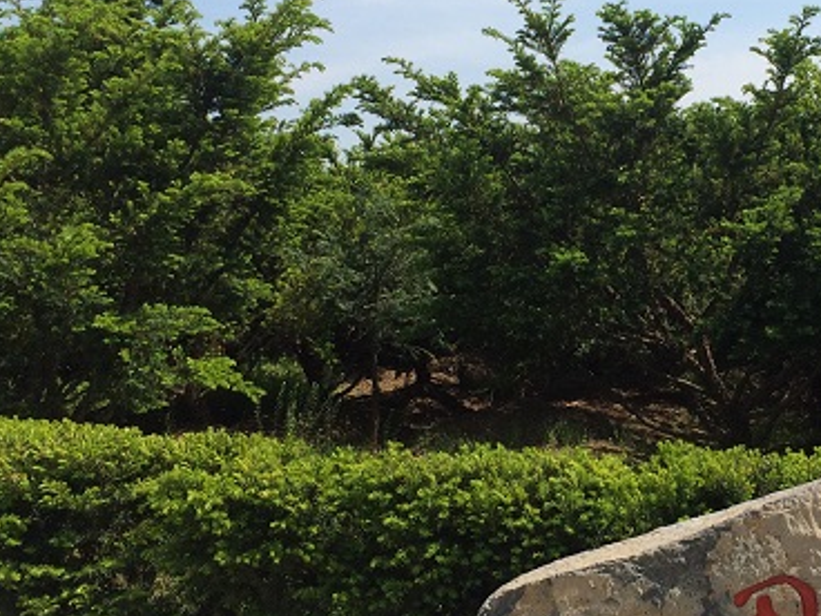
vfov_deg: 23.3
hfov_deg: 29.9
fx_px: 1494
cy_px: 317
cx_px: 672
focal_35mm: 63
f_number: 2.2
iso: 32
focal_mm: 4.15
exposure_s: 1/2283
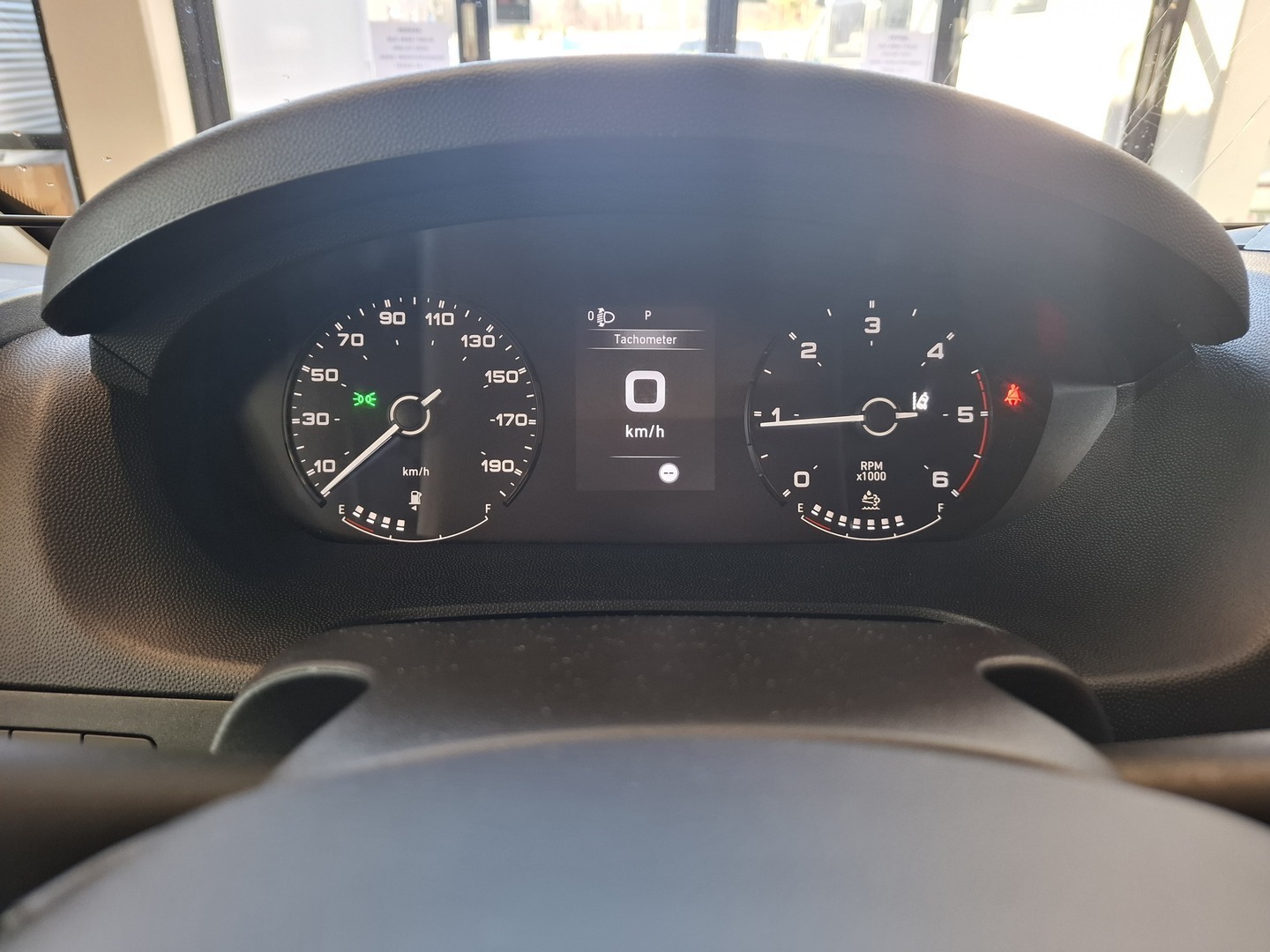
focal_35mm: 23
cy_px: 476
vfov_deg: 58.9
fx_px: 844
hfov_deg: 73.9
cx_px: 635
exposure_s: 1/50
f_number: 1.8
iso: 250
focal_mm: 5.54
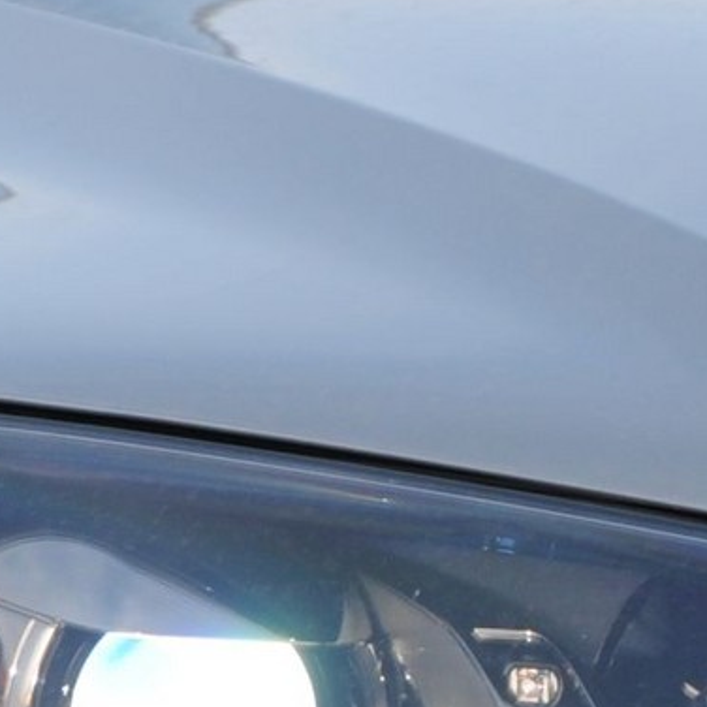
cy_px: 714
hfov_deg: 3.0
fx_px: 13703
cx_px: 38
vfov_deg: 3.0
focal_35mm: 593
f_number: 8
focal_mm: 70
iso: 250
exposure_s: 1/60
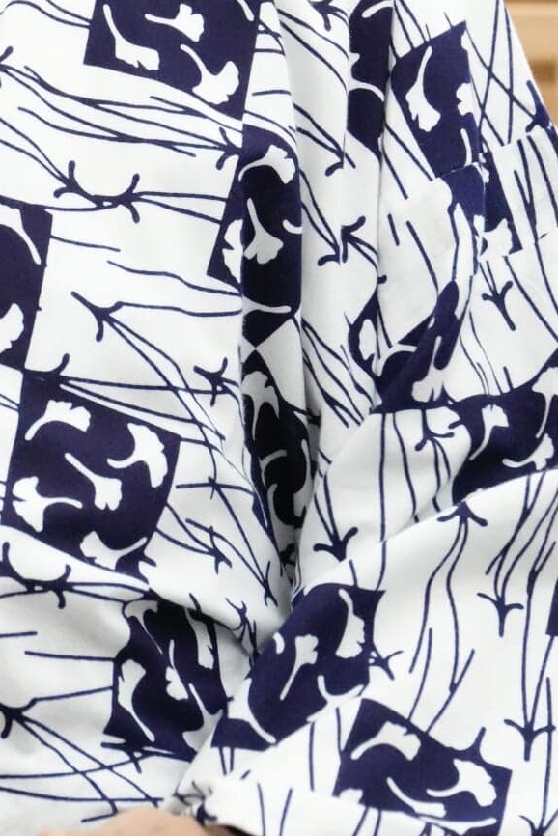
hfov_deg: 2.9
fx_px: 10848
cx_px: -163
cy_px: -194
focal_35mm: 467
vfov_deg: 4.4
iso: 10000
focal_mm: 158
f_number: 5
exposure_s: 1/250
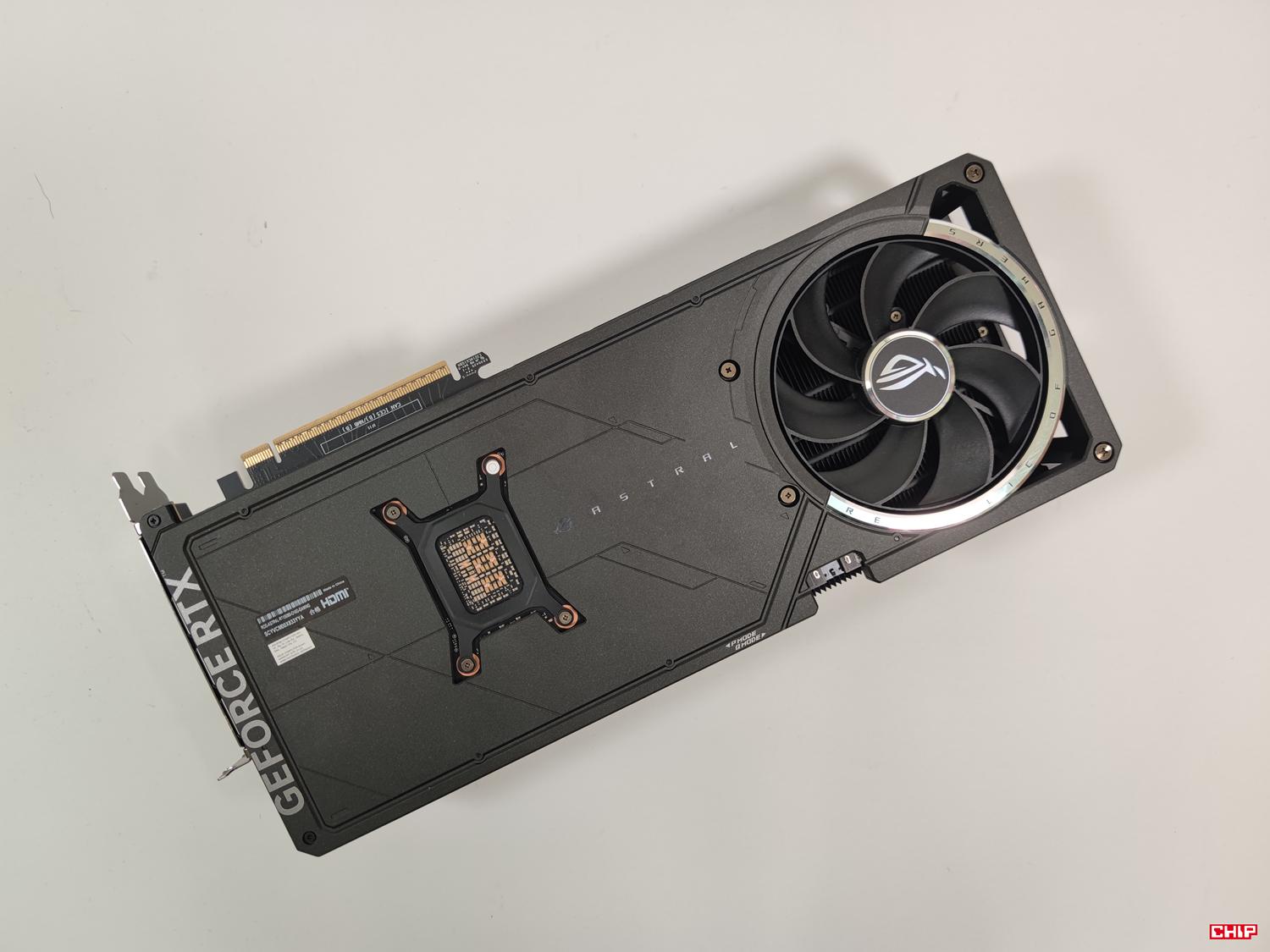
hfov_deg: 69.4
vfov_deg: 54.9
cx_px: 635
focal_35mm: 25
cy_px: 476
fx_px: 917
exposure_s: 1/100
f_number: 1.85
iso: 52
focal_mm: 6.78
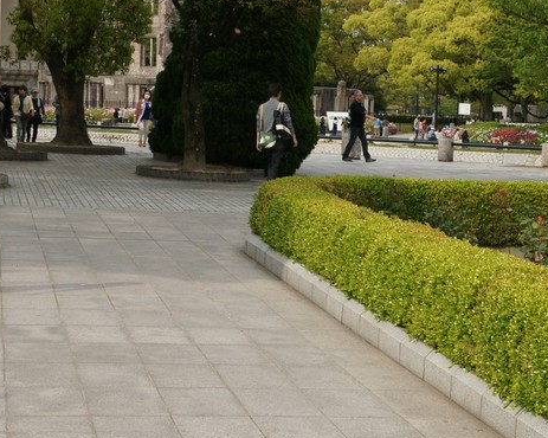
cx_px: 399
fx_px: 1702
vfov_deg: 14.6
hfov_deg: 18.2
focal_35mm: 105
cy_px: 272
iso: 400
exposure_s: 1/400
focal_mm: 45
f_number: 11
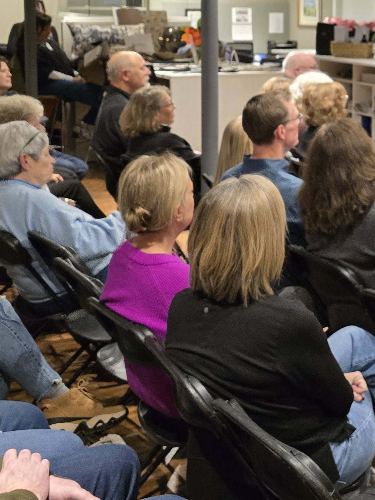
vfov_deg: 30.7
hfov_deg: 22.1
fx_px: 881
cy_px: 85
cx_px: 455
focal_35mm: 61
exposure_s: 1/120
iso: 1000
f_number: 1.7
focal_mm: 6.3
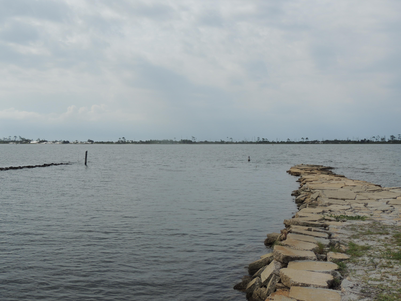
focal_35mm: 40
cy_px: 150
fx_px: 463
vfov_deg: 36.0
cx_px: 200
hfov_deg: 46.8
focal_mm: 7.1
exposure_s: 1/1600
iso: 100
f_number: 3.7
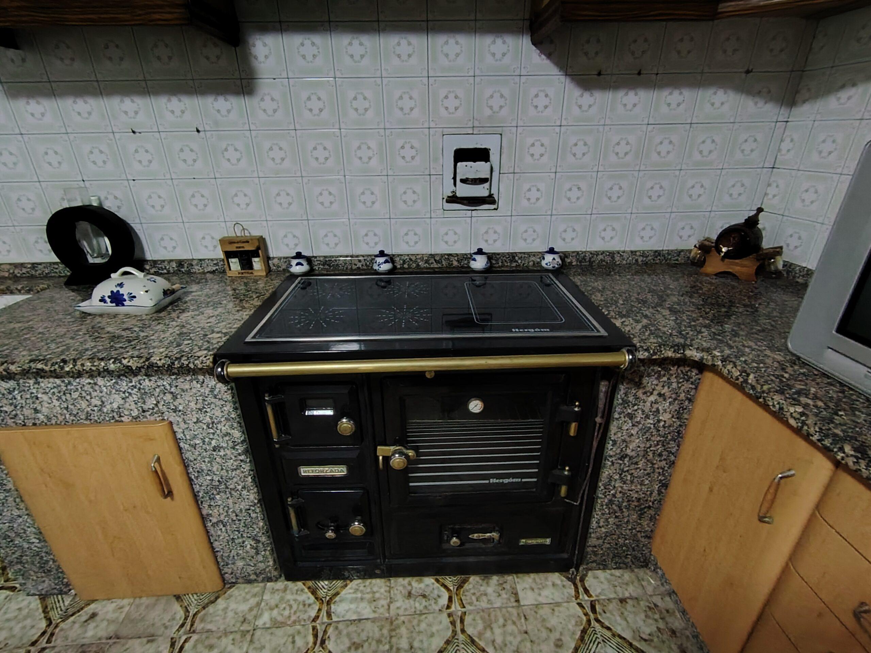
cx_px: 436
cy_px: 326
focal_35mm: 17
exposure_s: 1/33.3
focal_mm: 1.43
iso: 919
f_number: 2.2
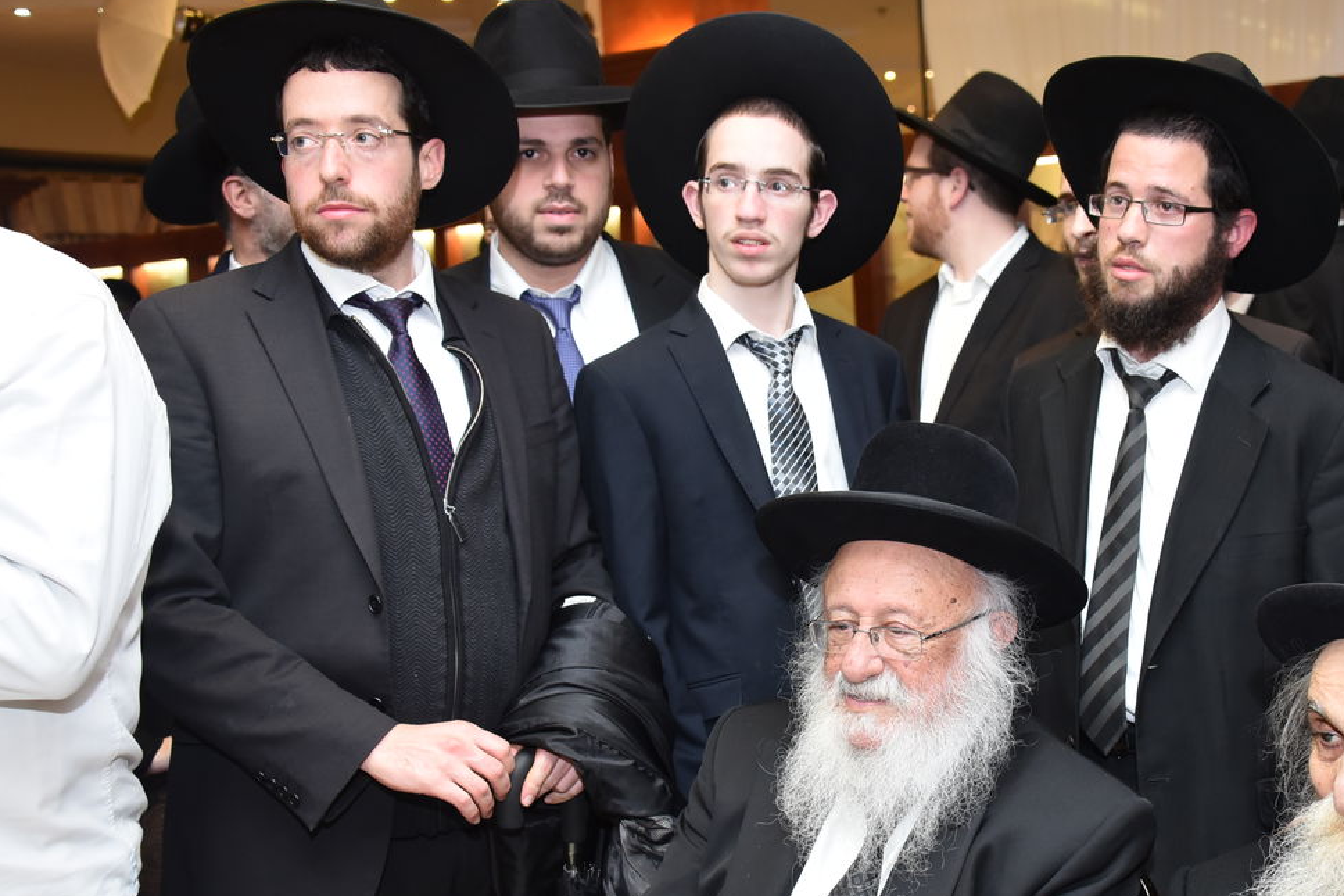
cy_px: 564
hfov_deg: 37.8
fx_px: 1941
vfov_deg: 25.9
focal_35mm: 52
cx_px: 879
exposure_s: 1/125
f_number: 5
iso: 2000
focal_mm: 36
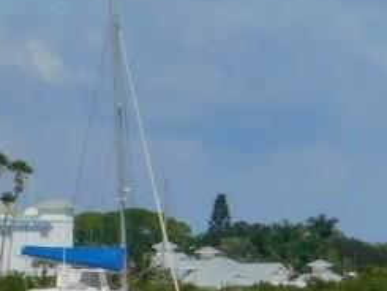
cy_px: 223
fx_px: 6499
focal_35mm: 581
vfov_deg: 2.6
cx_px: 1125
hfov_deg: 3.3
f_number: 4.6
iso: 125
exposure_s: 1/1500
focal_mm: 17.6
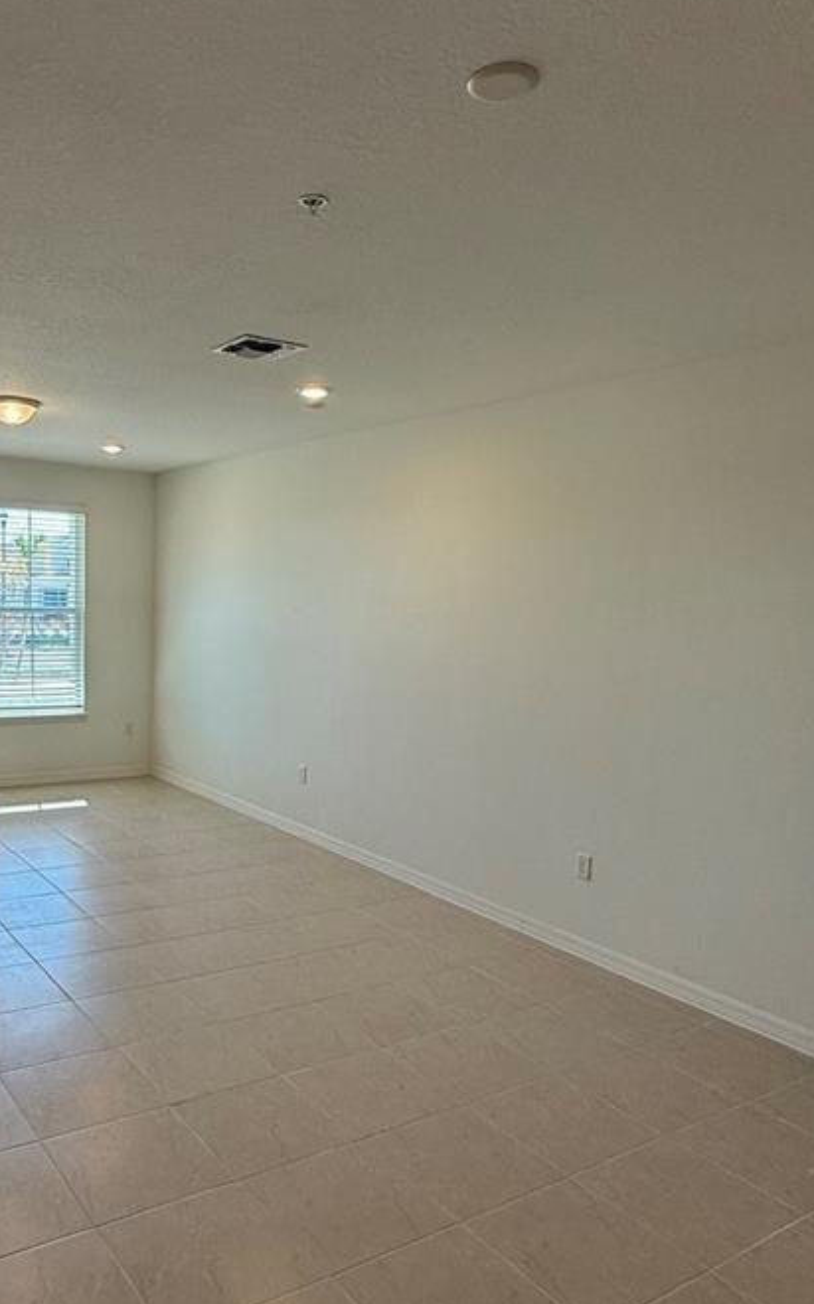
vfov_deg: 68.1
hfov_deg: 44.9
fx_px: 959
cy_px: 745
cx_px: 237
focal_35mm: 27
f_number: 2.2
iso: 64
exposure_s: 1/121
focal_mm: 2.22
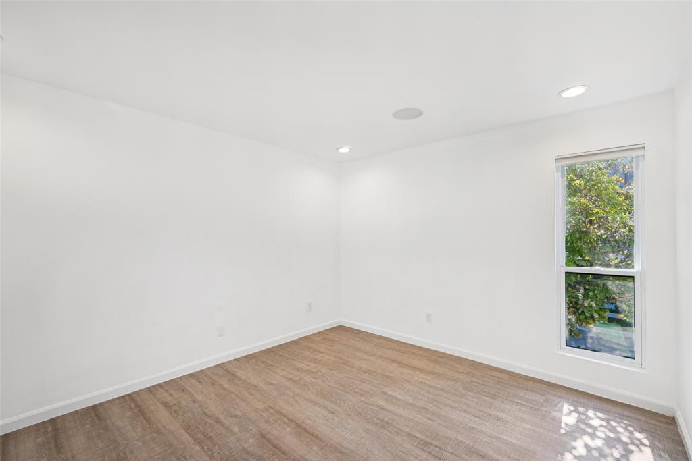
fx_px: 298
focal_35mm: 16
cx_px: 346
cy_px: 230
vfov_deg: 75.5
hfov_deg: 98.5
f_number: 8
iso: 400
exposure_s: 1/100
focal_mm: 15.5
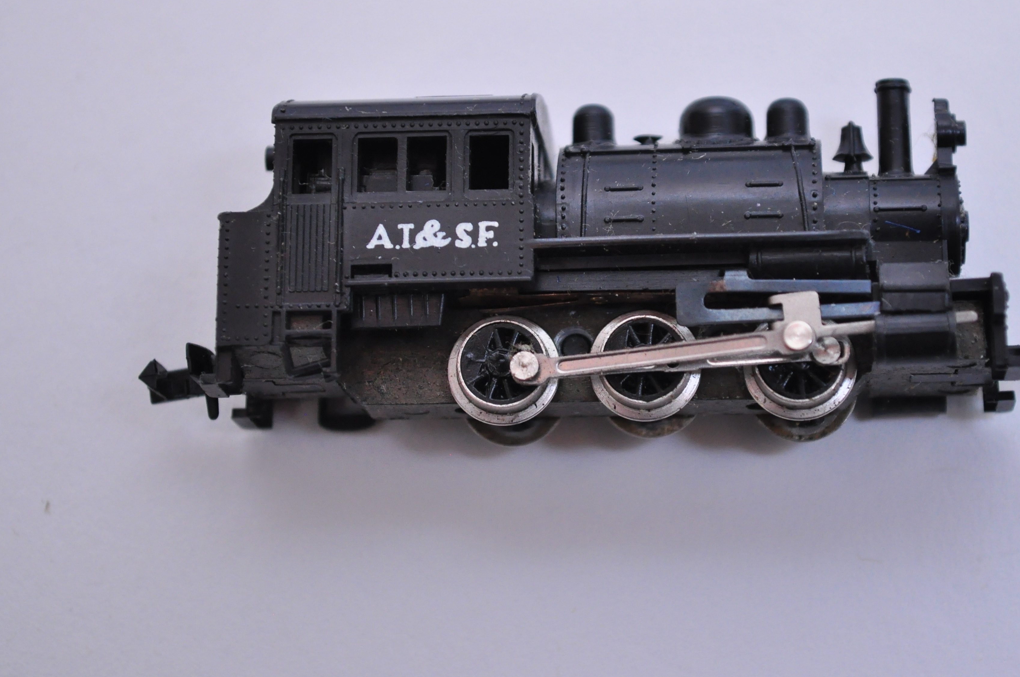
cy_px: 249
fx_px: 2961
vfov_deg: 13.0
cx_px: 607
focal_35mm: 105
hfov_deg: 19.5
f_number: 5.6
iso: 1000
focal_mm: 55
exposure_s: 1/125
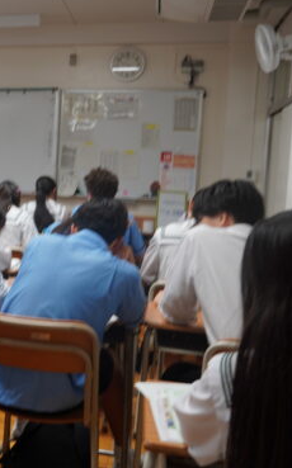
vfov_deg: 37.7
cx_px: -57
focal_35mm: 54
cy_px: 231
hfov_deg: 22.2
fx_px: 686
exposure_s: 1/40
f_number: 4
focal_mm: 23
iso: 320
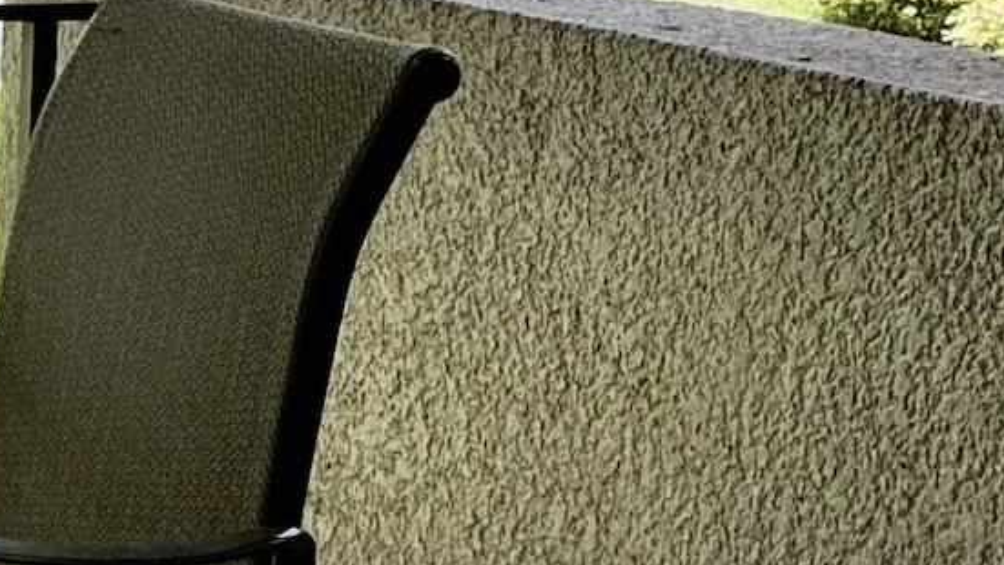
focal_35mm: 85
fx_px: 2263
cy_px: 46
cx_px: -840
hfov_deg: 18.8
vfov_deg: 14.1
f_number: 2.2
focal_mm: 2.22
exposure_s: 1/1277
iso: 40
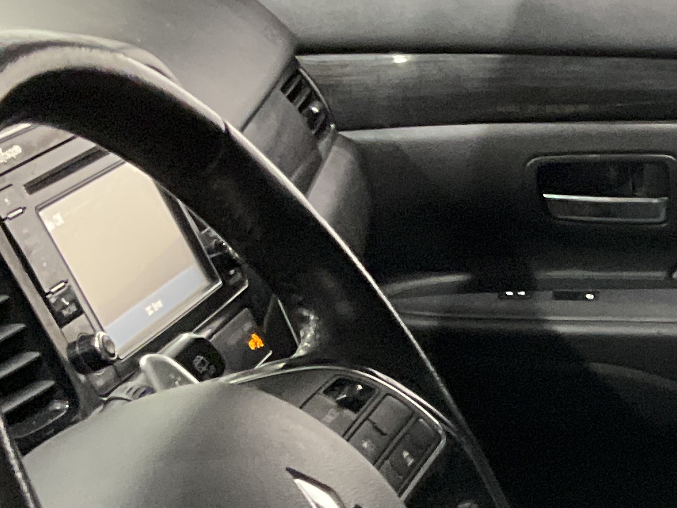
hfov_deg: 15.6
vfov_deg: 12.4
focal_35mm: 117
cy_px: 603
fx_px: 2289
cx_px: 985
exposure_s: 1/30
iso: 320
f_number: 1.8
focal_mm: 3
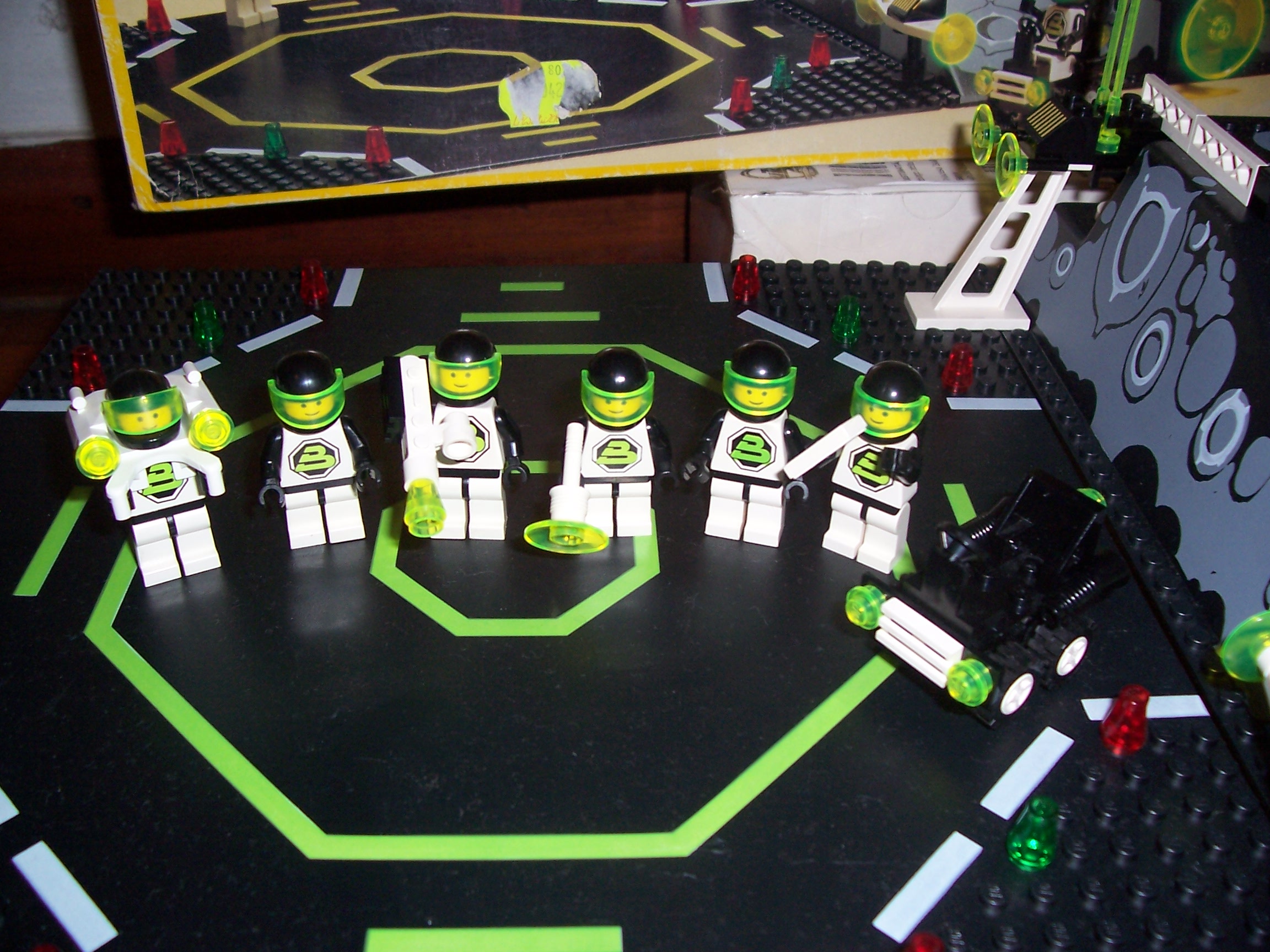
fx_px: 1247
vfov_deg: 41.8
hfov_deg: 54.0
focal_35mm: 34
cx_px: 635
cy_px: 476
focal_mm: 5.6
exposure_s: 1/60
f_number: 2.7
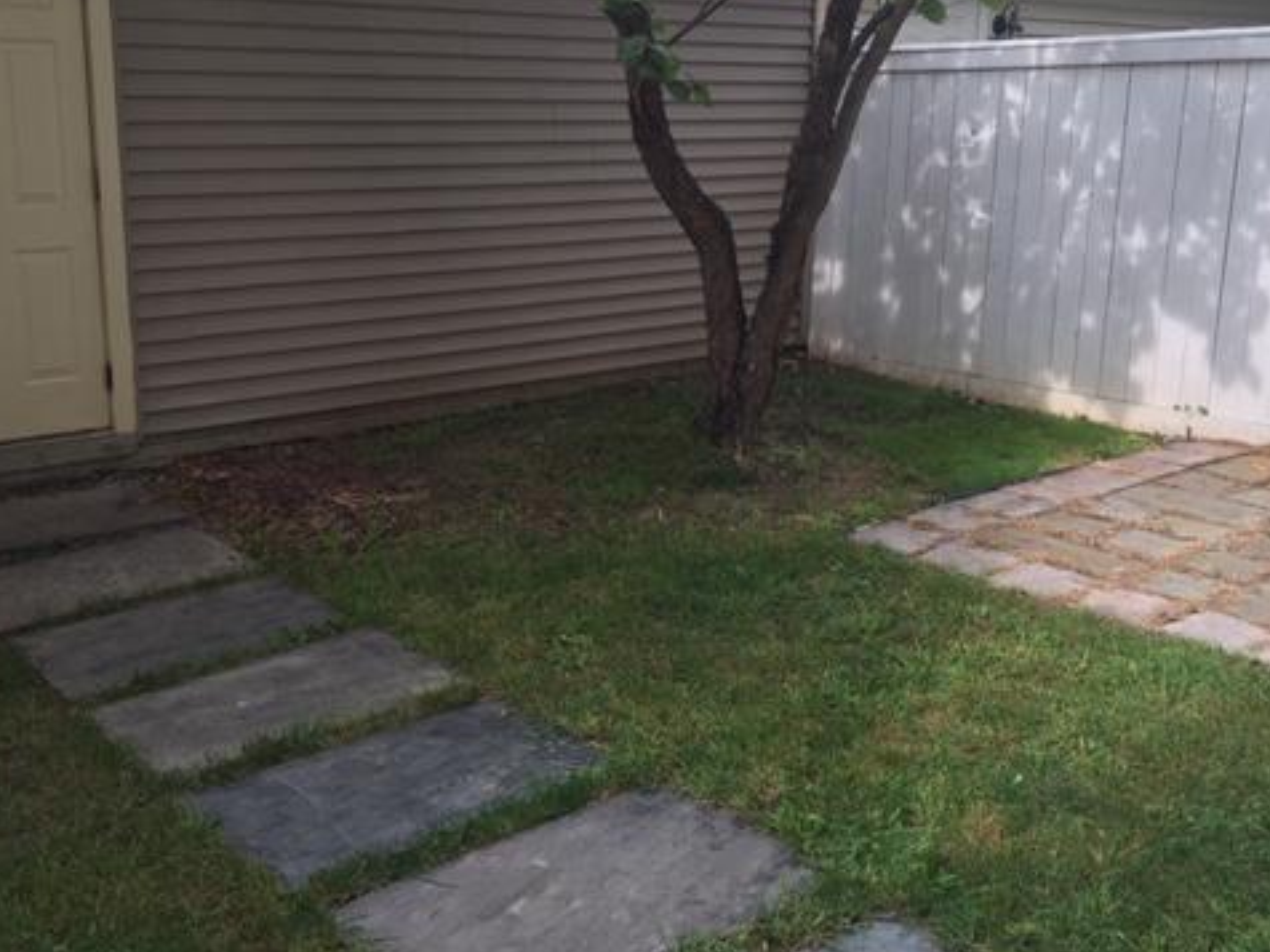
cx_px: 651
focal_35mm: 39
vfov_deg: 36.7
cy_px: 403
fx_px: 1431
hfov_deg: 47.9
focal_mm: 4.15
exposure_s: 1/187
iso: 25
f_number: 2.2
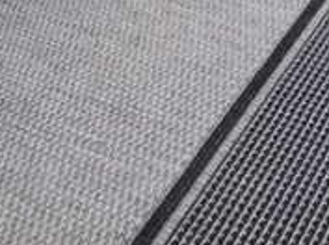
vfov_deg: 8.8
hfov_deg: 15.3
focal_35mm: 122
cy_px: -593
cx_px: -125
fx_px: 1157
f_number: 8
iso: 1600
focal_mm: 16
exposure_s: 1/25
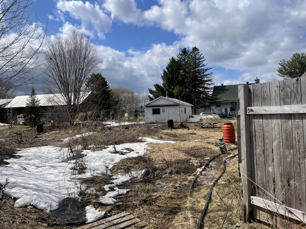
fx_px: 230
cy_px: 114
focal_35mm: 26
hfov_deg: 67.3
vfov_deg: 53.1
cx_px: 153
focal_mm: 4.2
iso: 32
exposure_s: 1/6494
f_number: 1.6
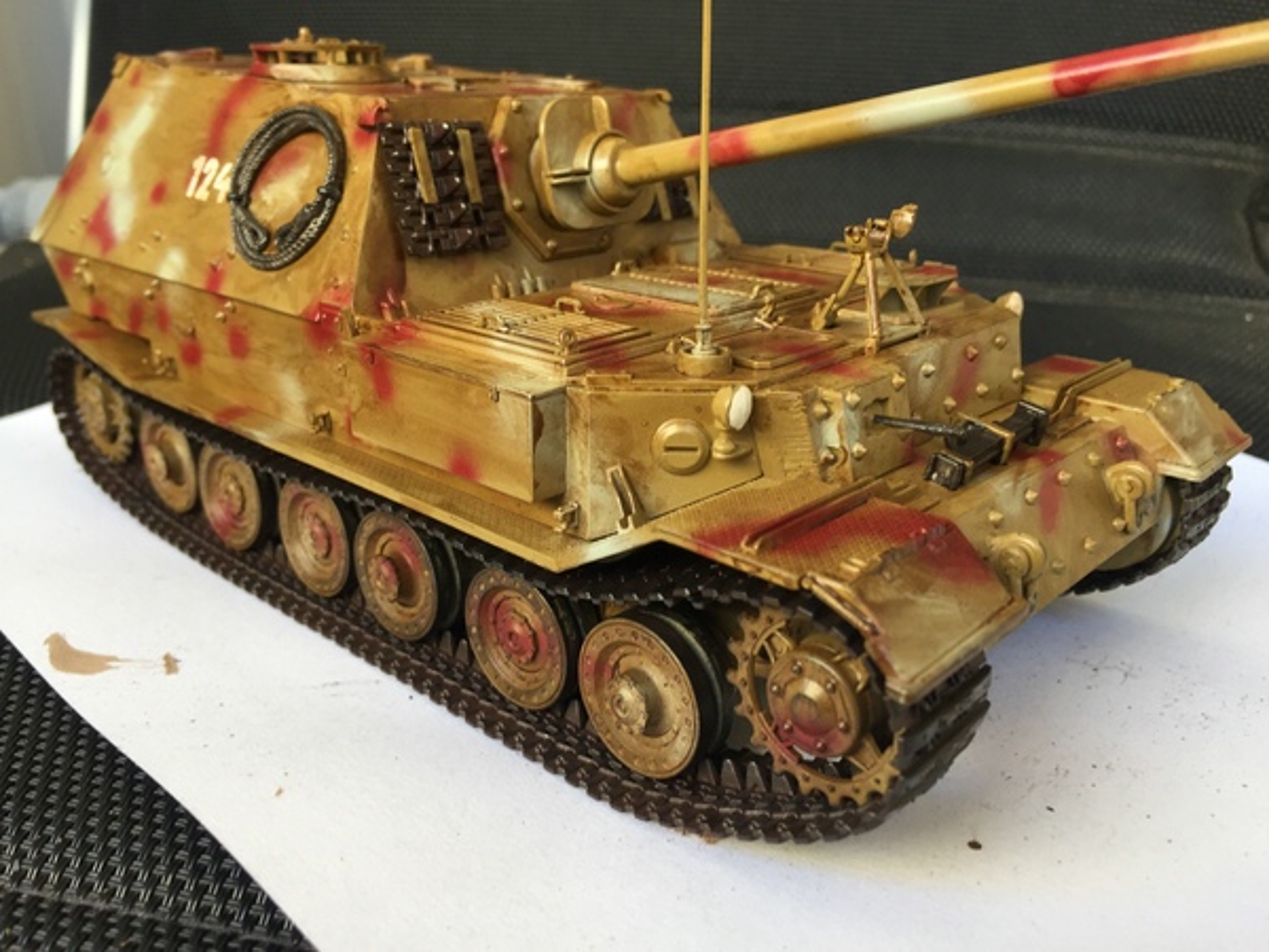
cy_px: 476
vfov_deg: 48.2
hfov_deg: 61.7
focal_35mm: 29
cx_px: 634
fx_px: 1063
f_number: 2.2
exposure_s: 1/50
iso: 32
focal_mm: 4.15
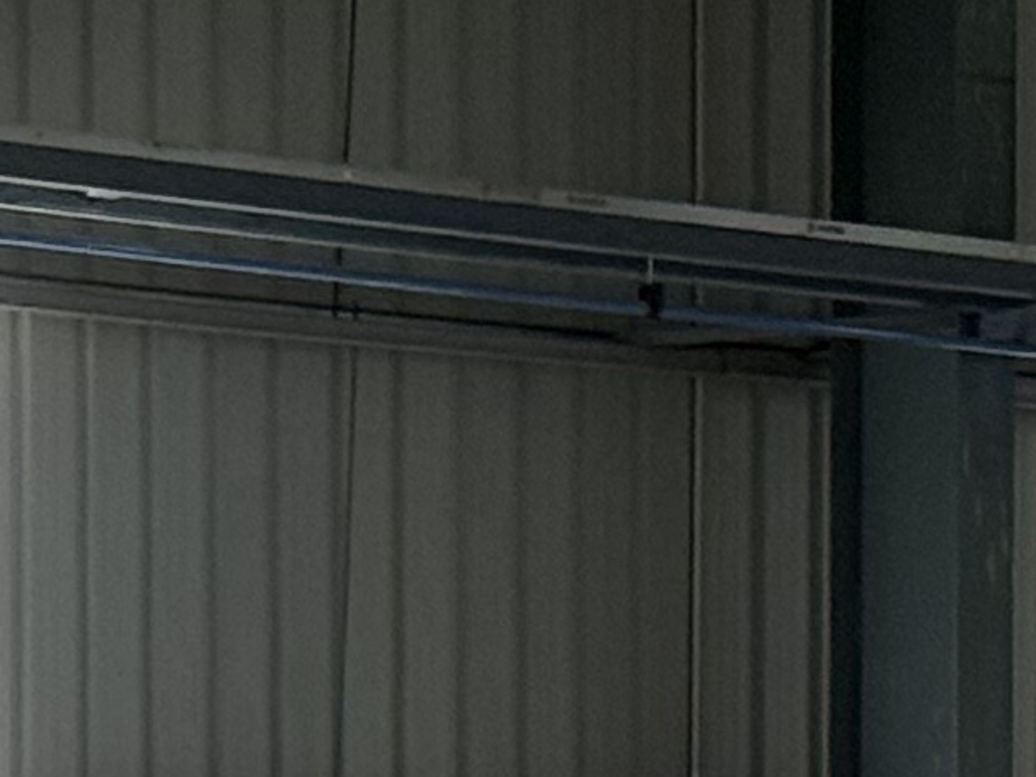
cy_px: 2121
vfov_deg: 4.7
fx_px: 9158
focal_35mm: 306
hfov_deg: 6.3
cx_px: -1179
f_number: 1.78
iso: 125
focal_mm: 6.76
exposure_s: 1/100
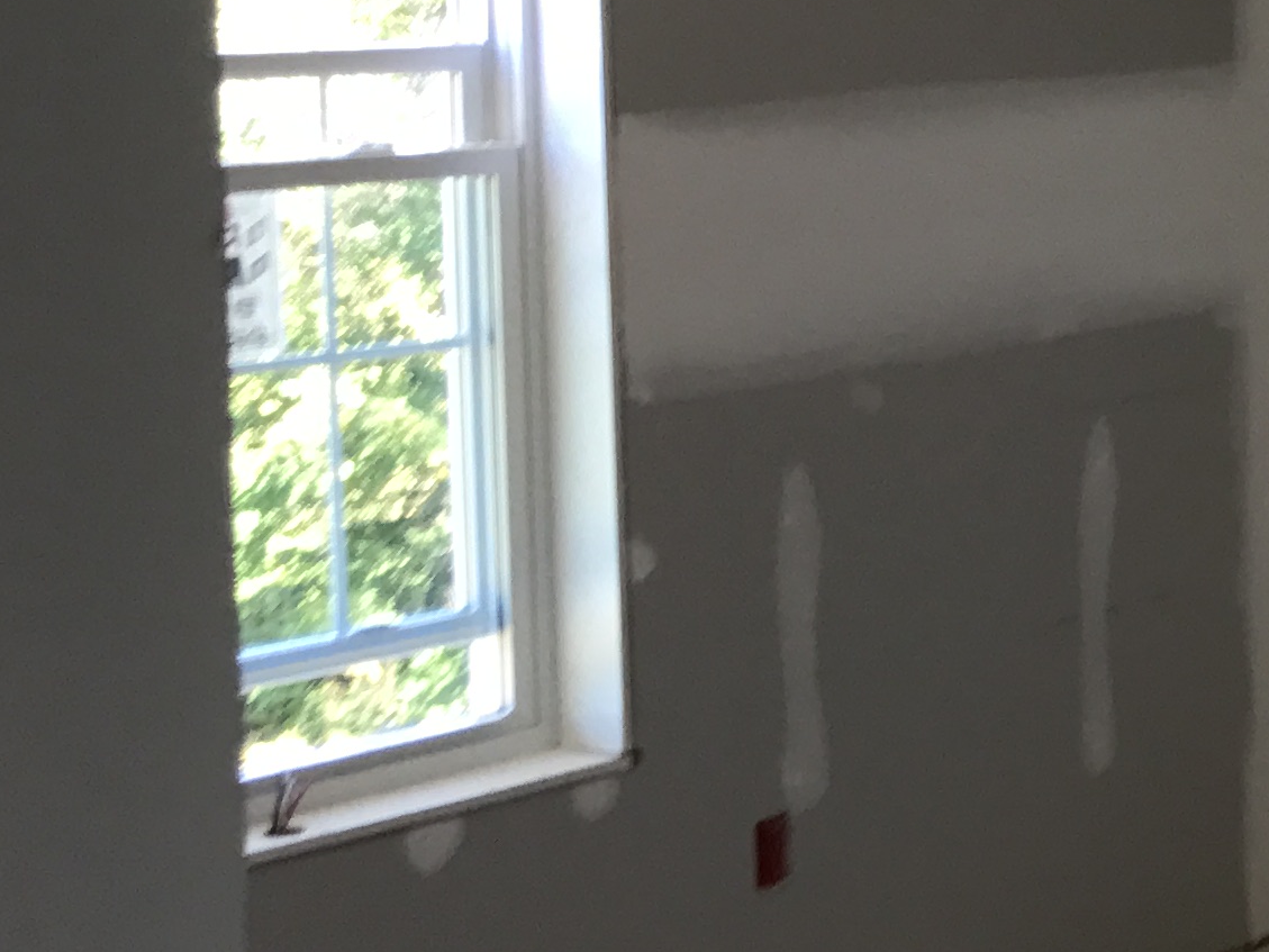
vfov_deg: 14.7
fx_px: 3666
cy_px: 226
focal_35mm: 100
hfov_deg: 16.8
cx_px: 2185
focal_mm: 3.99
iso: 25
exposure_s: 1/60
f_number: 1.8
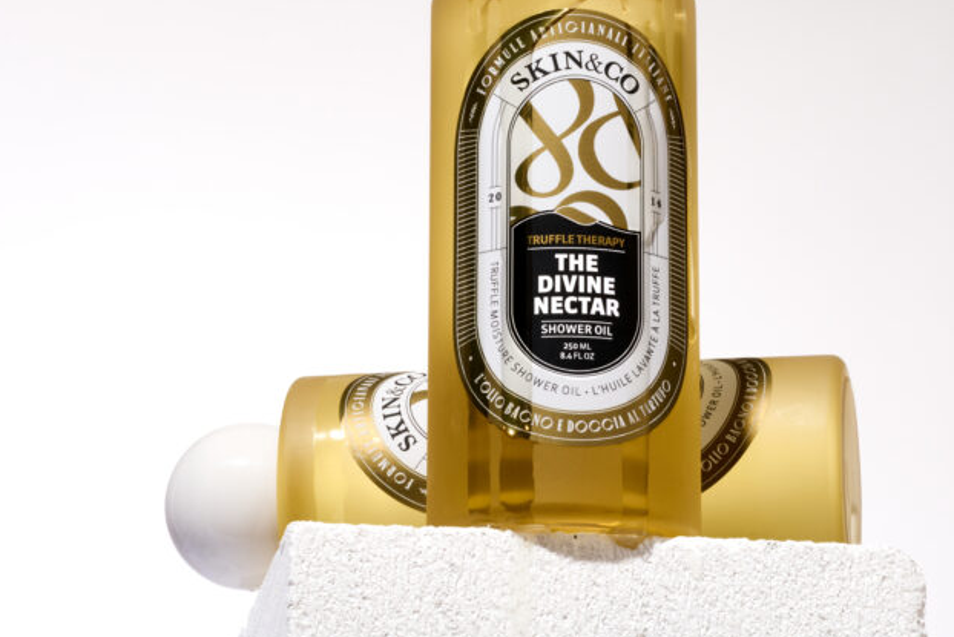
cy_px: 127
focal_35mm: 173
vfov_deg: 7.9
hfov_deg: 11.9
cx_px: 544
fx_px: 4585
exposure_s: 1/160
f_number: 32
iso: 64
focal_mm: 105
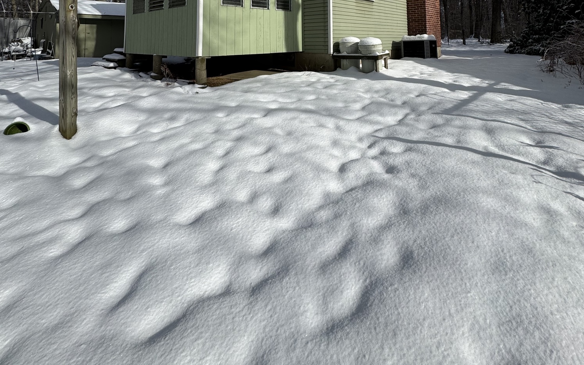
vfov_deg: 50.5
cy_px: 16
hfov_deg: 85.1
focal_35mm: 20
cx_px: 292
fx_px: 318
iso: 50
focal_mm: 2.22
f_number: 2.2
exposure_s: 1/4132
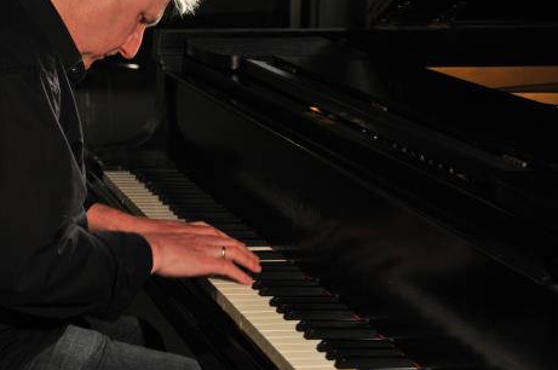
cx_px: 176
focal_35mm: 75
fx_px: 1161
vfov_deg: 18.1
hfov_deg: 26.8
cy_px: 117
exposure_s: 1/50
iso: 400
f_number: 5.6
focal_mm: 36
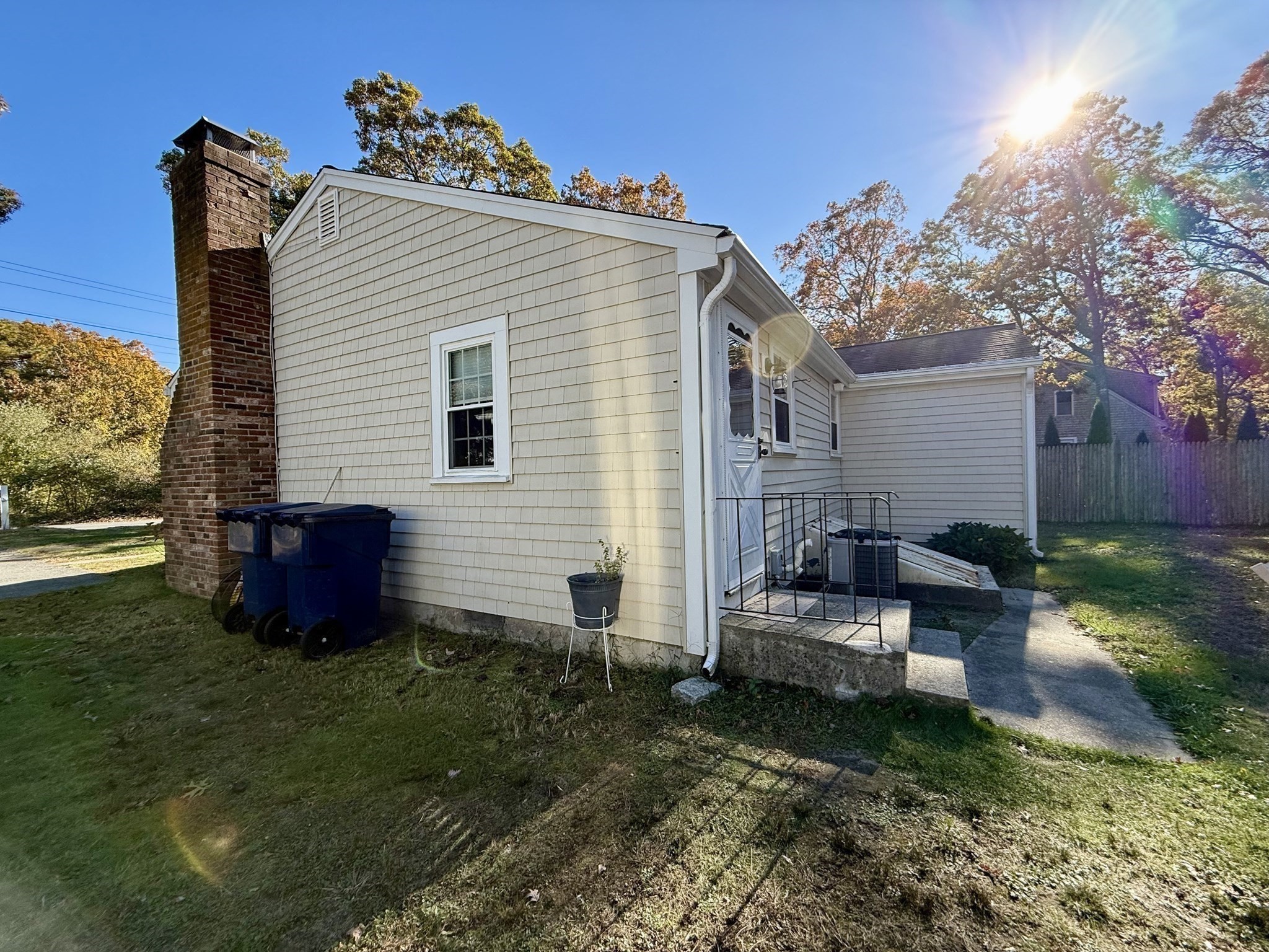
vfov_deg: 85.7
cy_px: 476
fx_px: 513
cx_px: 634
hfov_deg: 102.1
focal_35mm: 14
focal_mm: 2.22
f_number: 2.2
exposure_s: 1/717
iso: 64
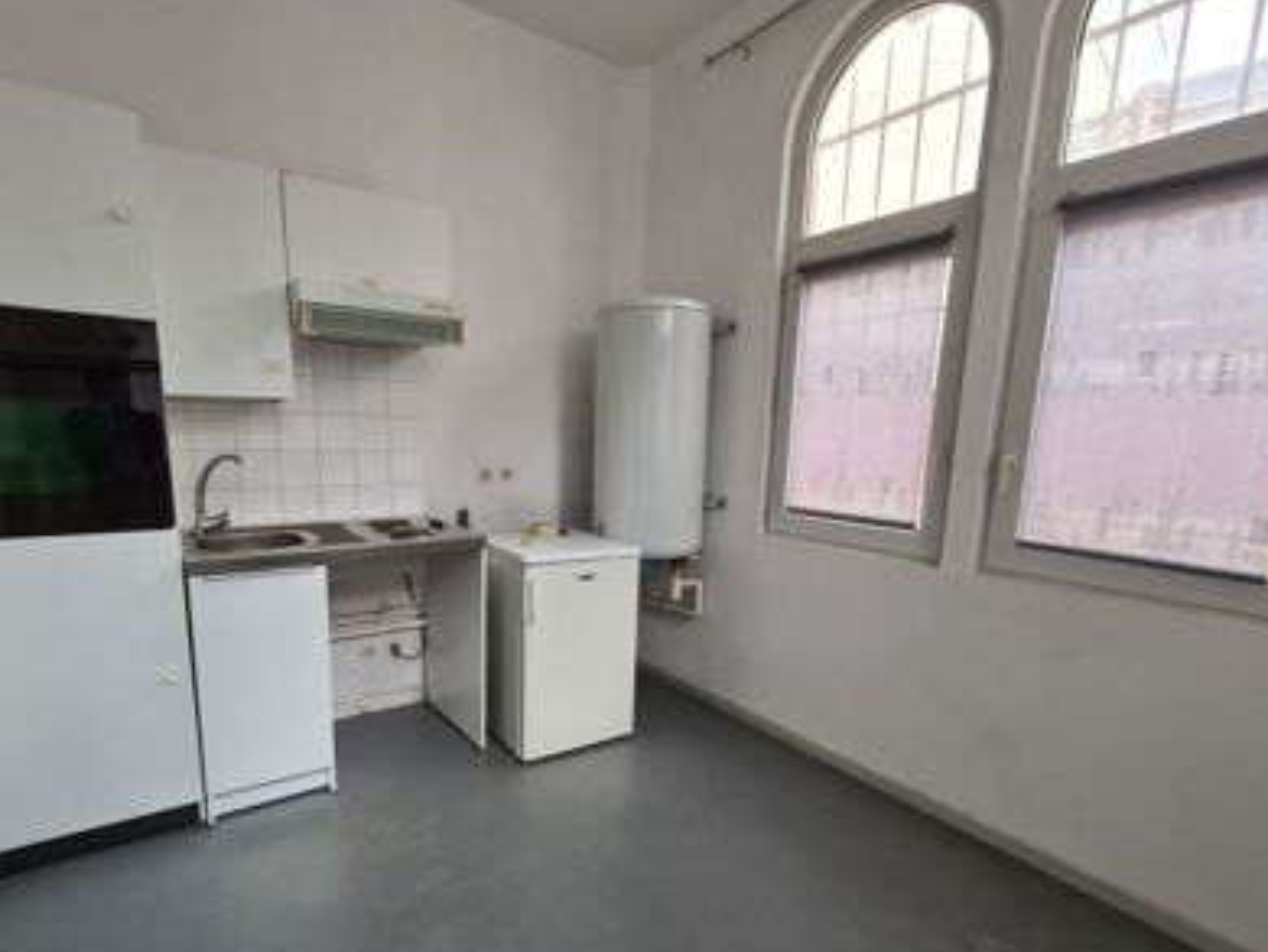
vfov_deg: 77.7
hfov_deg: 94.2
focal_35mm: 16
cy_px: 546
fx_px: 586
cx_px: 572
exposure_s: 1/50
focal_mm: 2.2
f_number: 2.2
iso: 80
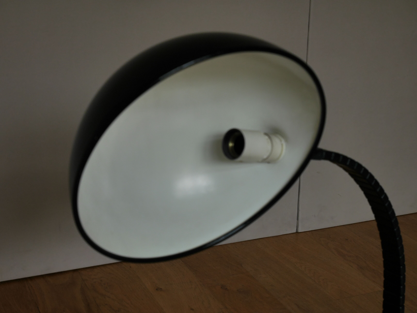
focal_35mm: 64
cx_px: 208
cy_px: 156
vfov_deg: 22.9
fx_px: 771
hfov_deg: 30.3
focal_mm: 32
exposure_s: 1/80
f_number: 5.6
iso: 200
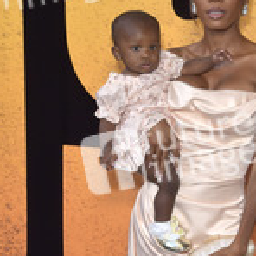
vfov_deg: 15.6
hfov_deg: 15.7
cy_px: 240
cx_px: 221
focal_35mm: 110
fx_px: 920
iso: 640
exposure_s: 1/250
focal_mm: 48
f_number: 6.3
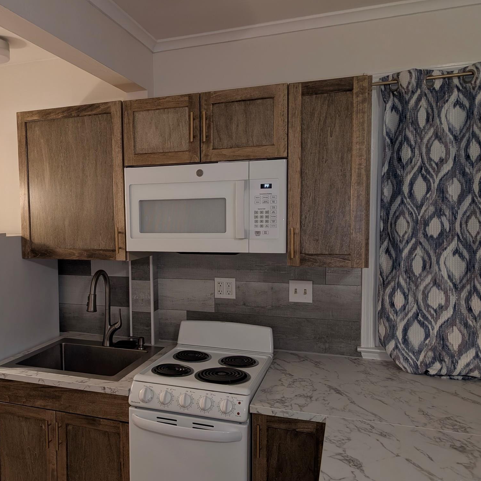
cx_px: 173
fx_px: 456
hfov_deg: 54.8
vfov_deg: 55.6
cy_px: 245
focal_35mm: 29
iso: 186
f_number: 1.68
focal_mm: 6.9
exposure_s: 1/120
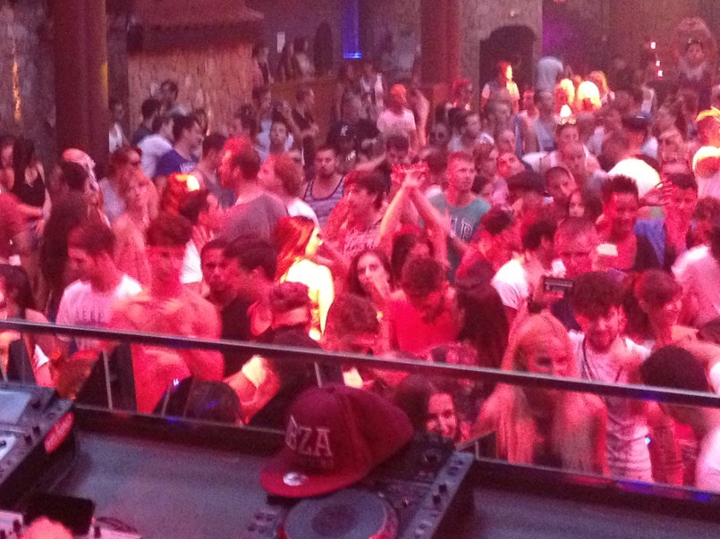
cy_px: 134
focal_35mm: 87
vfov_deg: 16.9
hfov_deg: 22.4
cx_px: 250
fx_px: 1809
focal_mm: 4.28
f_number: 2.4
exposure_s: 1/15
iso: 500
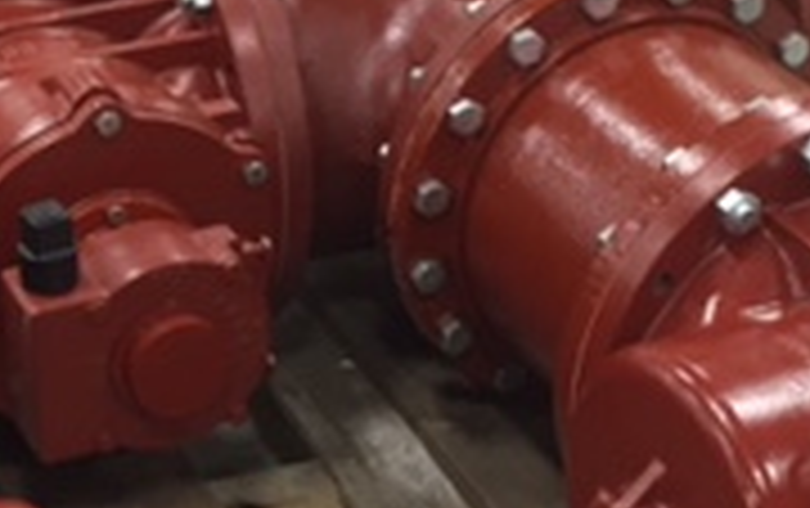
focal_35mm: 109
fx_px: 2409
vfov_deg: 12.0
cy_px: 189
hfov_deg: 19.0
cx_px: 212
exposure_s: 1/30
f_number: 2.2
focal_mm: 4.15
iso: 80
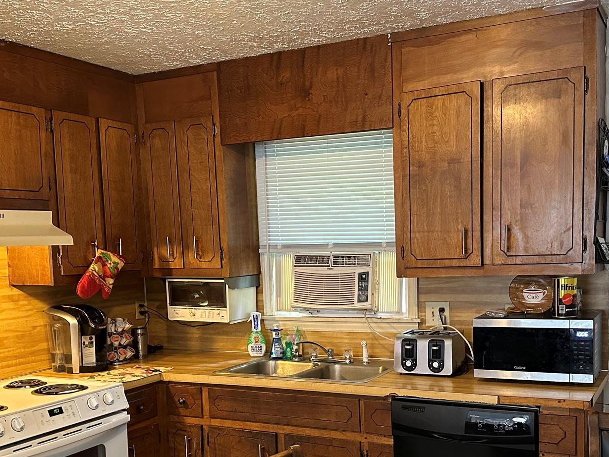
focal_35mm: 40
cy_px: 328
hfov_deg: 46.7
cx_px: 335
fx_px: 704
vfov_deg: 35.4
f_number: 1.78
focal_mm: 6.86
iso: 640
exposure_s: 1/60
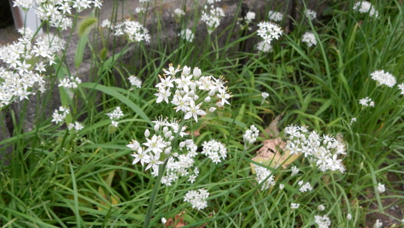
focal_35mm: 41
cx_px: 191
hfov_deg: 49.4
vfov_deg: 29.0
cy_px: 100
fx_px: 439
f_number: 4
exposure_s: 1/250
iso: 400
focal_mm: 6.4
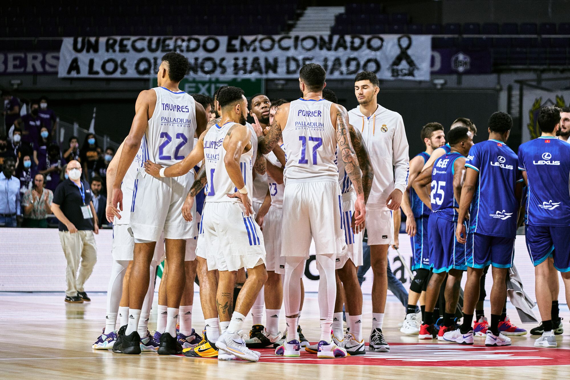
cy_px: 190
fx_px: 2280
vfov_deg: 9.5
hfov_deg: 14.3
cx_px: 285
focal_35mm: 144
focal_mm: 144
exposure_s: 1/1000
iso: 2000
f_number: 4.5
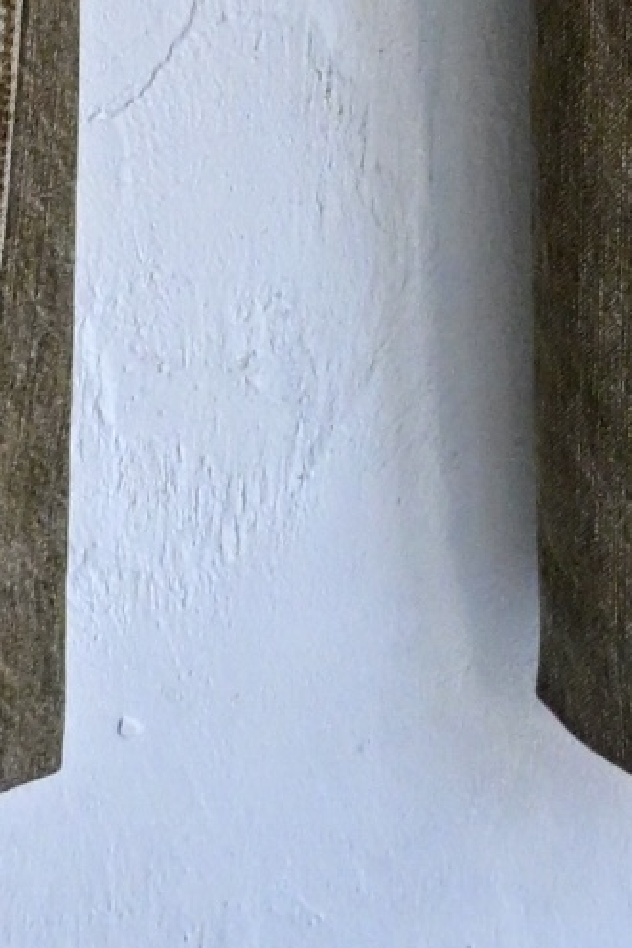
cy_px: -1659
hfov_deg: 9.9
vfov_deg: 11.1
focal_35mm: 138
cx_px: 256
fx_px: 3634
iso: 1600
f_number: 4.5
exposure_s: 1/80
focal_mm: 16
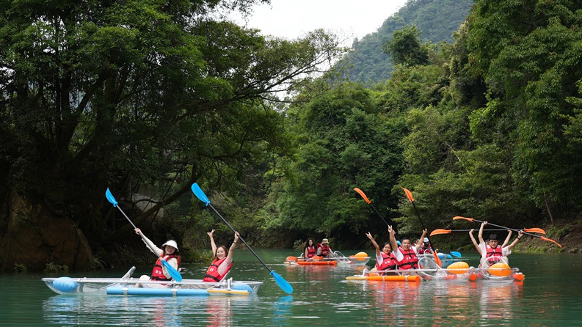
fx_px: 1142
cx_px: 291
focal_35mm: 74
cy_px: 144
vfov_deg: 16.3
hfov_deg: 28.6
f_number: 5.6
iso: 250
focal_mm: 70
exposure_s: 1/400
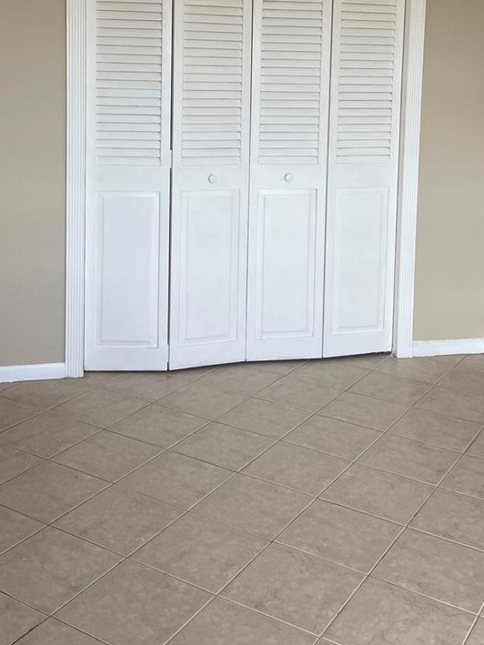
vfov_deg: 41.2
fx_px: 820
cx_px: 237
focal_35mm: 44
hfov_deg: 32.9
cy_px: 133
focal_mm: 4.2
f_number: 1.6
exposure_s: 1/361
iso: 32
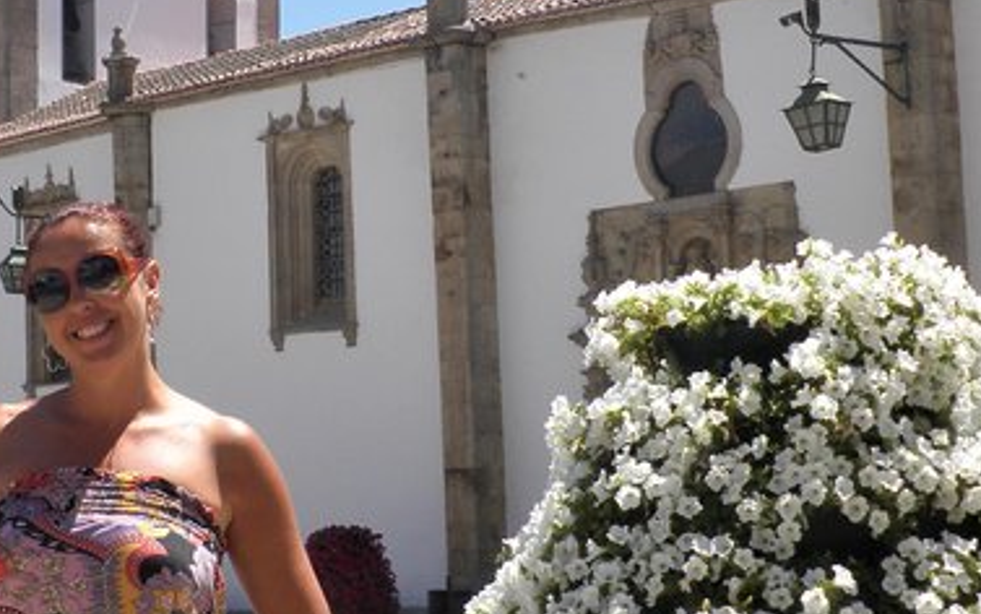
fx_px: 2167
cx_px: 211
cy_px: 289
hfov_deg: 25.1
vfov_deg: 16.1
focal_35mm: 81
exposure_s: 1/250
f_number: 5.6
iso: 64
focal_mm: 6.3
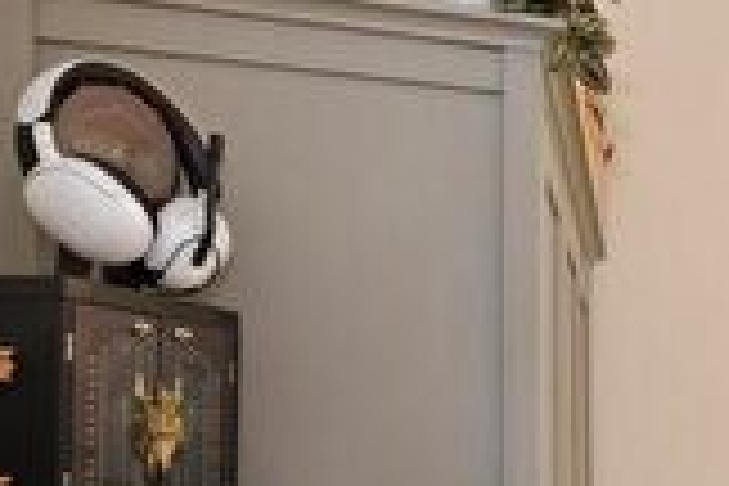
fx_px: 1316
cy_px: 583
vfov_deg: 19.7
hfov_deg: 21.1
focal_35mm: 65
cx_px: 1310
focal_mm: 10
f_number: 8
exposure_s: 1/2
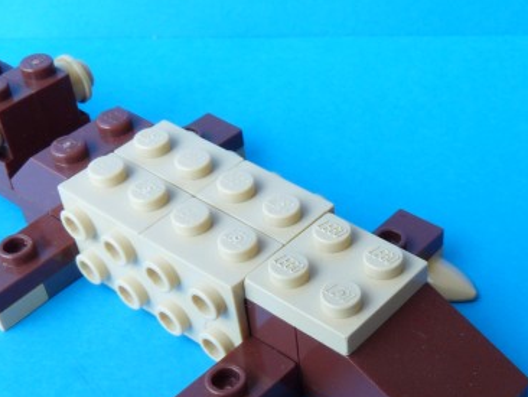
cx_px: 424
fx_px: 901
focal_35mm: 59
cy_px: 290
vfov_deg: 24.6
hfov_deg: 31.8
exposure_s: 1/20
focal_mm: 4.8
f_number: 6.3
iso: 100
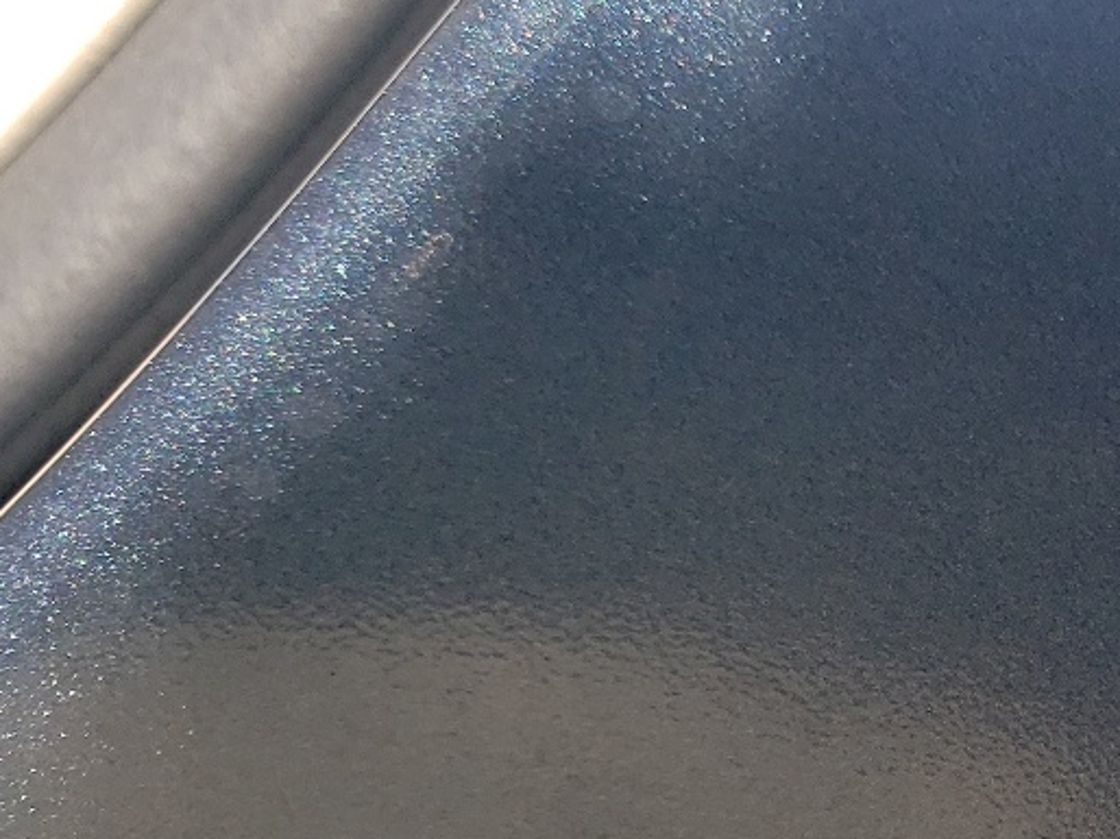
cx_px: 1665
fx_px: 2620
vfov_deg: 17.9
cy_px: 789
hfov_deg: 20.7
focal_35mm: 81
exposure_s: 1/769
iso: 50
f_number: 1.5
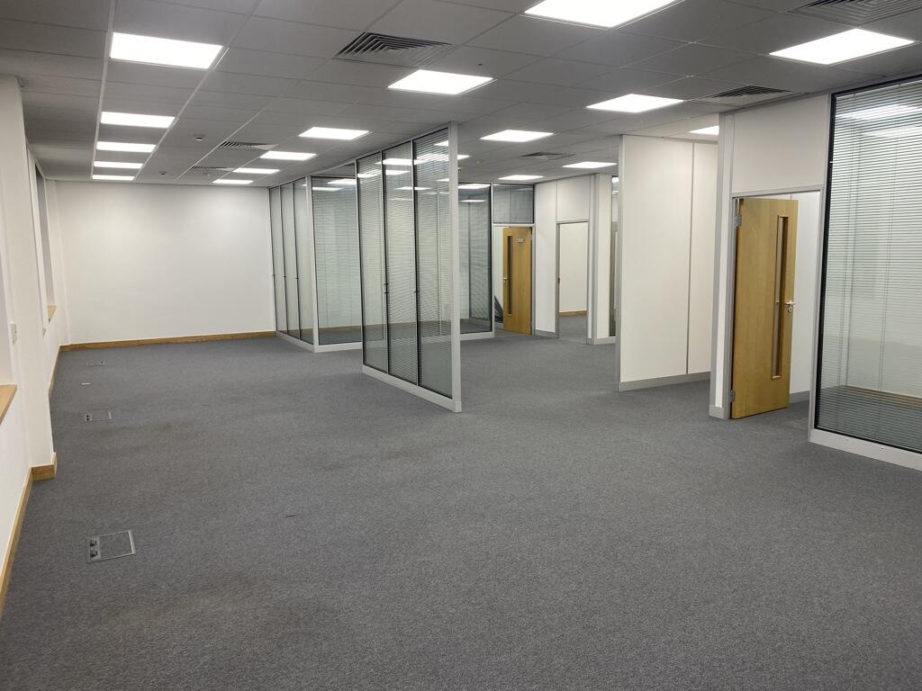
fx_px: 693
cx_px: 461
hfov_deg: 67.3
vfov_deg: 53.1
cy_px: 346
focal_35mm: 26
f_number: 1.8
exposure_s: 1/100
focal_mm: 4.25
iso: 64
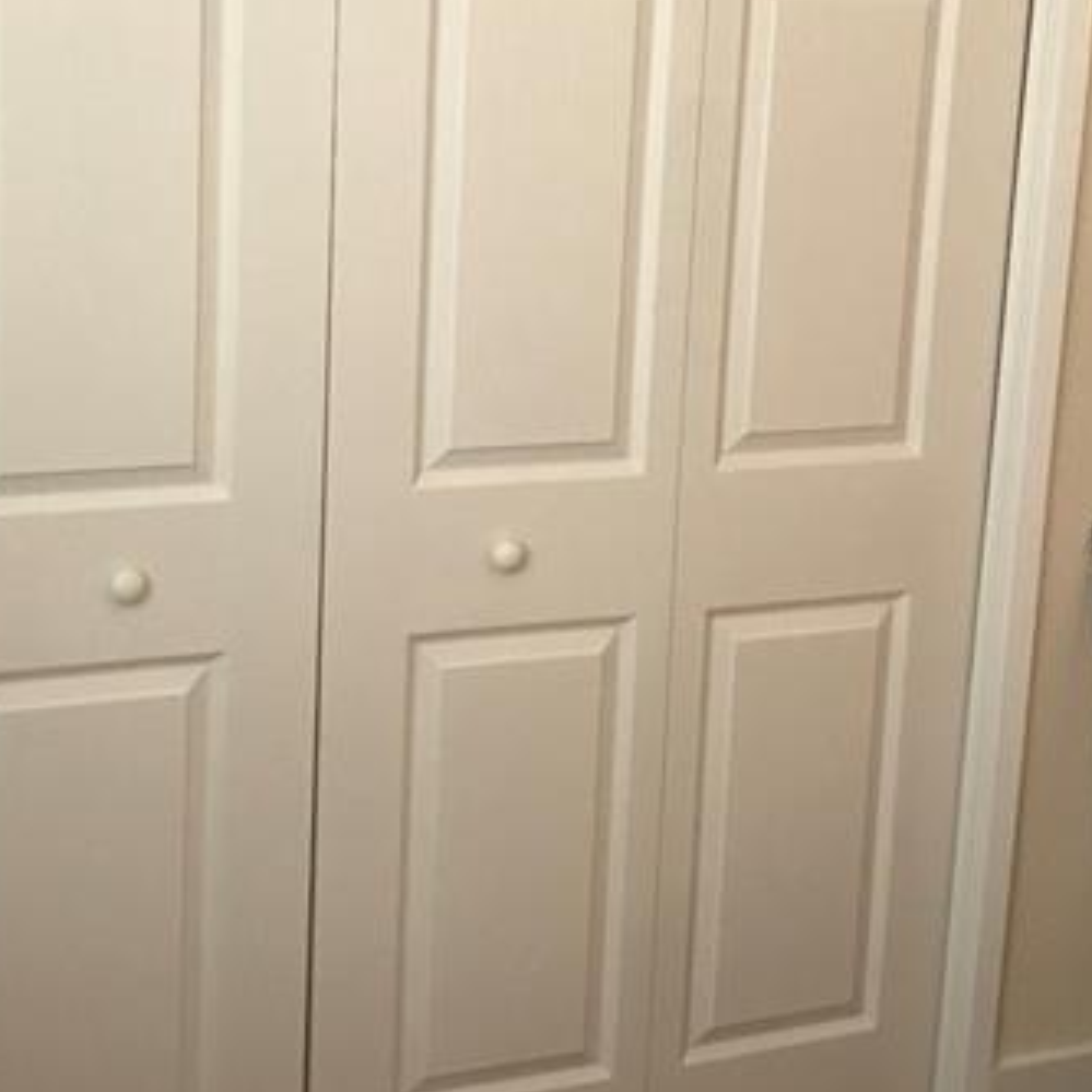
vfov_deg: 29.8
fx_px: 2034
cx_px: 426
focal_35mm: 57
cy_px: 341
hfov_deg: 30.0
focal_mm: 3.99
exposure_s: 1/15
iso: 50
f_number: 1.8
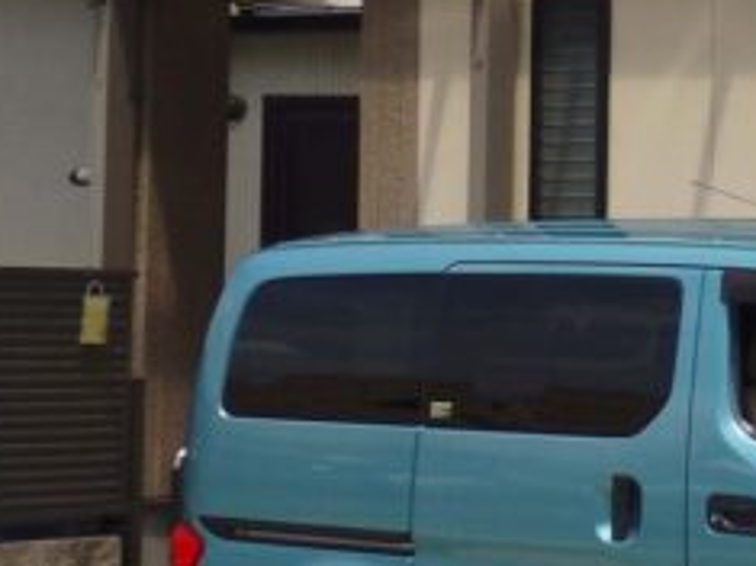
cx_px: 1264
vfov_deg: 10.3
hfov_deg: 12.7
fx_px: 3143
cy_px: 125
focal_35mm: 144
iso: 100
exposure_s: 1/160
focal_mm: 6
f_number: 9.7
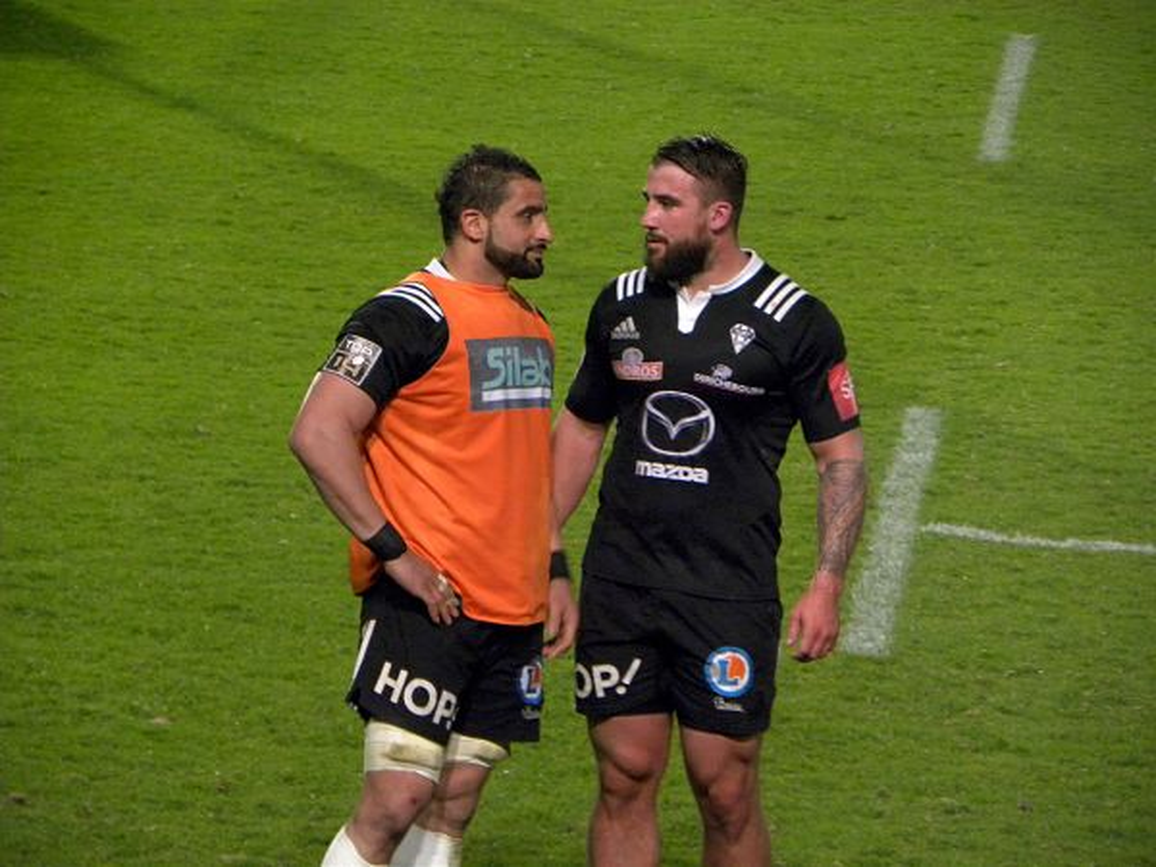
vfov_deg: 4.4
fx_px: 11254
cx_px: 578
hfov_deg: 5.9
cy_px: 434
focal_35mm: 337
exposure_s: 1/38
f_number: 5
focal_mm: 59.9
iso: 400
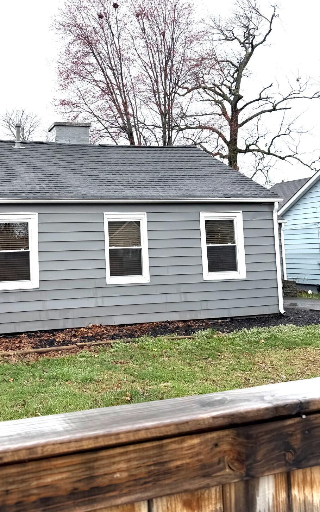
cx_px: 59
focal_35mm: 35
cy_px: 208
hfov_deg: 35.0
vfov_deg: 55.0
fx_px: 488
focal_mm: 6.76
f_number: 1.78
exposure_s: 1/1901
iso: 80
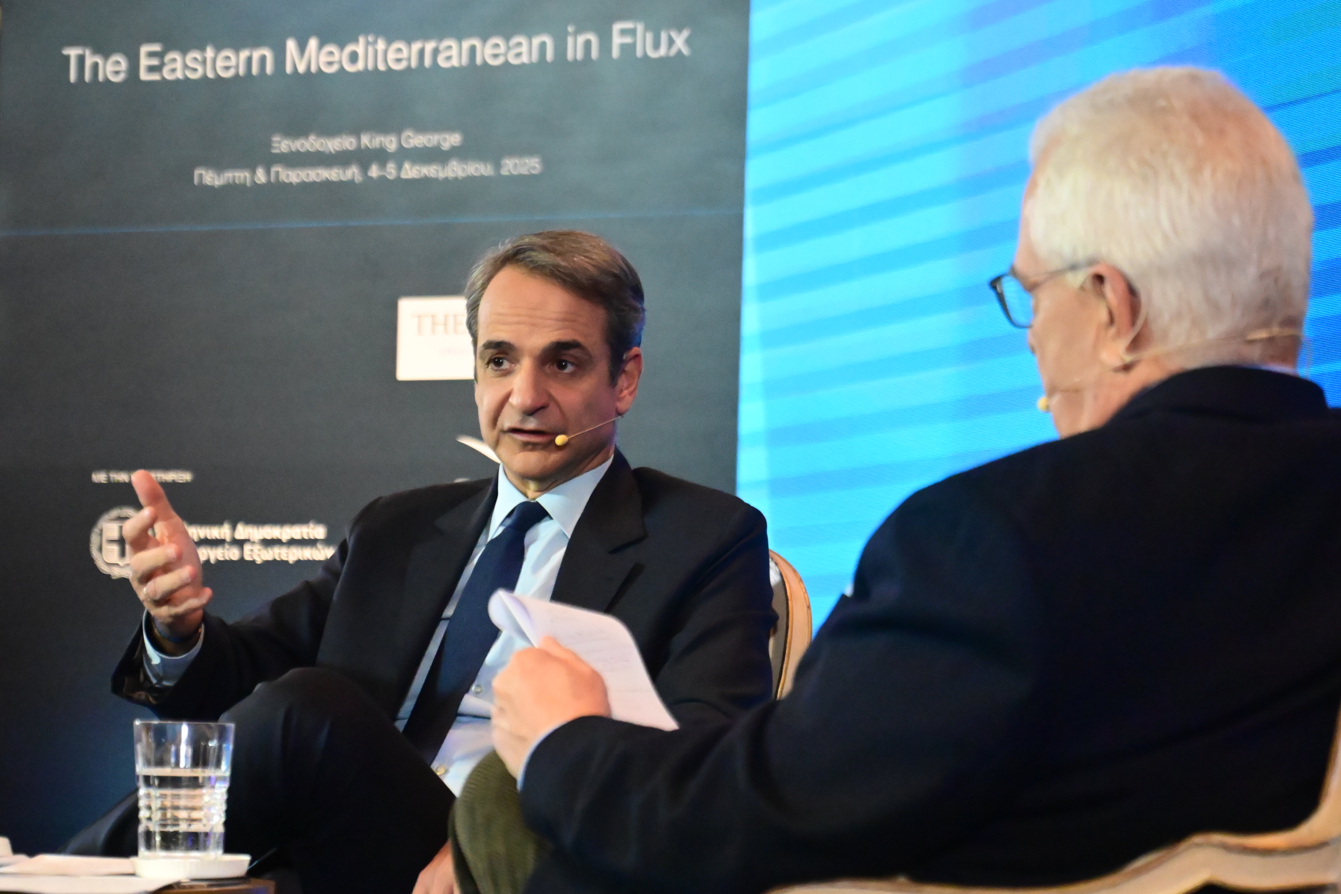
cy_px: 447
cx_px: 670
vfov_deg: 13.0
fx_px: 3911
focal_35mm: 105
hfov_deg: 19.5
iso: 6400
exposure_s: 1/320
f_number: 4
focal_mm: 70
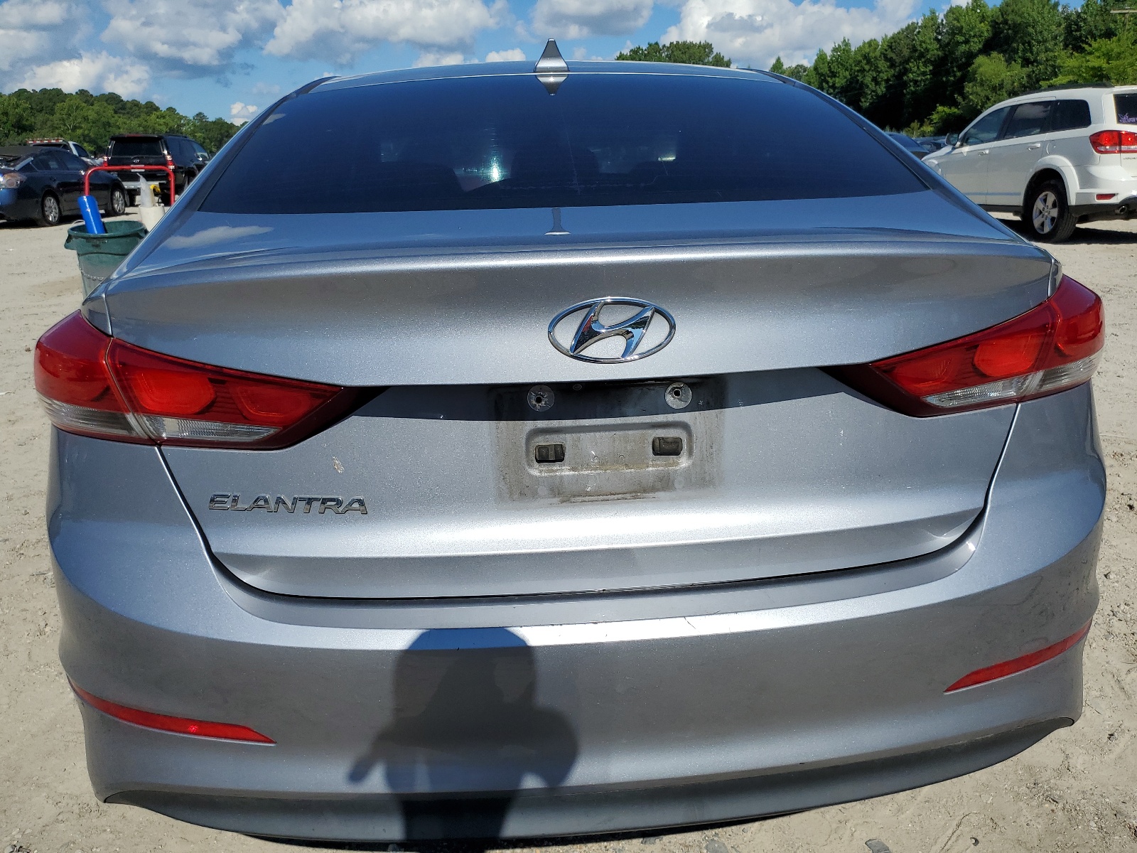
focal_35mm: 26
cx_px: 568
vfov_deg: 53.1
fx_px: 854
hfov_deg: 67.3
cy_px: 426
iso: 50
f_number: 1.5
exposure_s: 1/10000
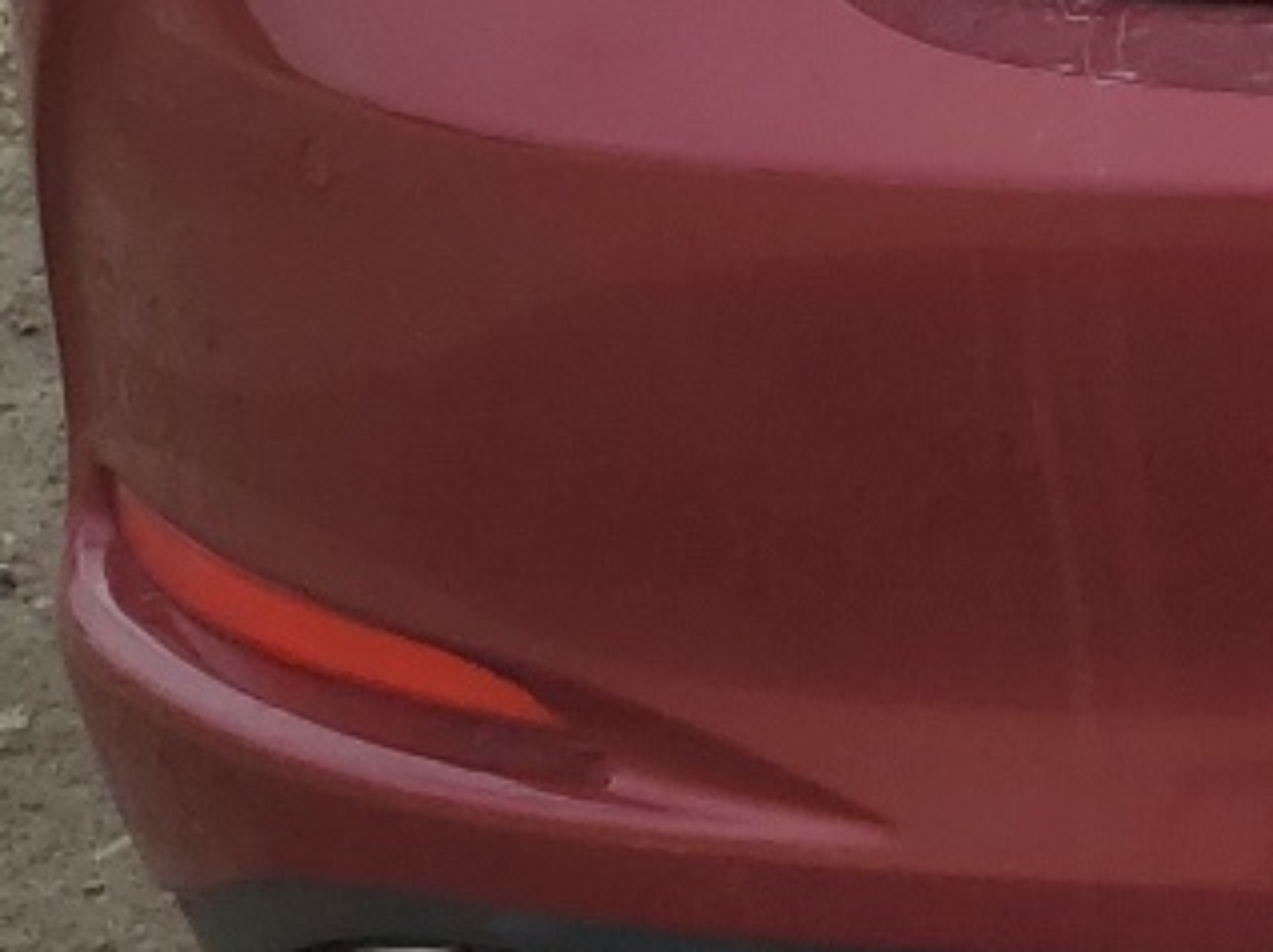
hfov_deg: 13.1
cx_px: 2542
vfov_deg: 11.0
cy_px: -360
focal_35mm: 131
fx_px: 4814
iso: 50
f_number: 1.5
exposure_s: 1/2000
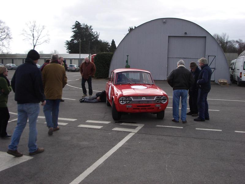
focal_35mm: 35
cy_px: 92
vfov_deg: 40.7
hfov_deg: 52.6
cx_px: 122
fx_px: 248
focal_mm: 5.8
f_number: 4.3
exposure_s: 1/400
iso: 80
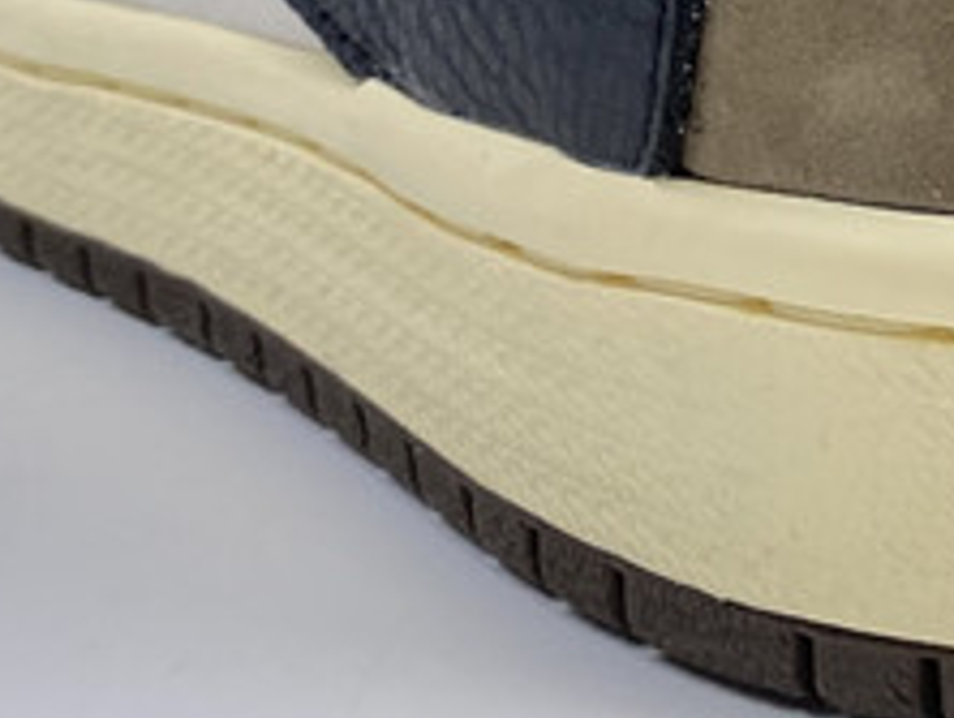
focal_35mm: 117
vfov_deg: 11.6
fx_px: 3228
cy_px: -628
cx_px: 1616
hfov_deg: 15.0
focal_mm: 4.25
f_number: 1.8
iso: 125
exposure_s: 1/98
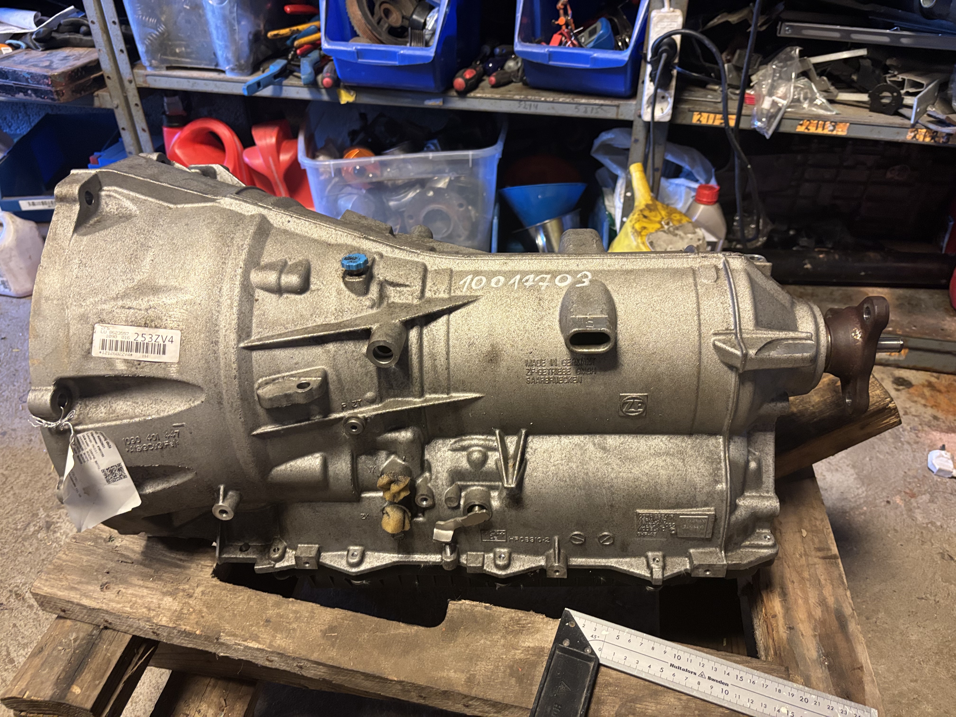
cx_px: 478
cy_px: 358
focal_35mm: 26
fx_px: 718
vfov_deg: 53.1
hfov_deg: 67.3
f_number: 1.6
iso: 320
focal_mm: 5.96
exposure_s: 1/50
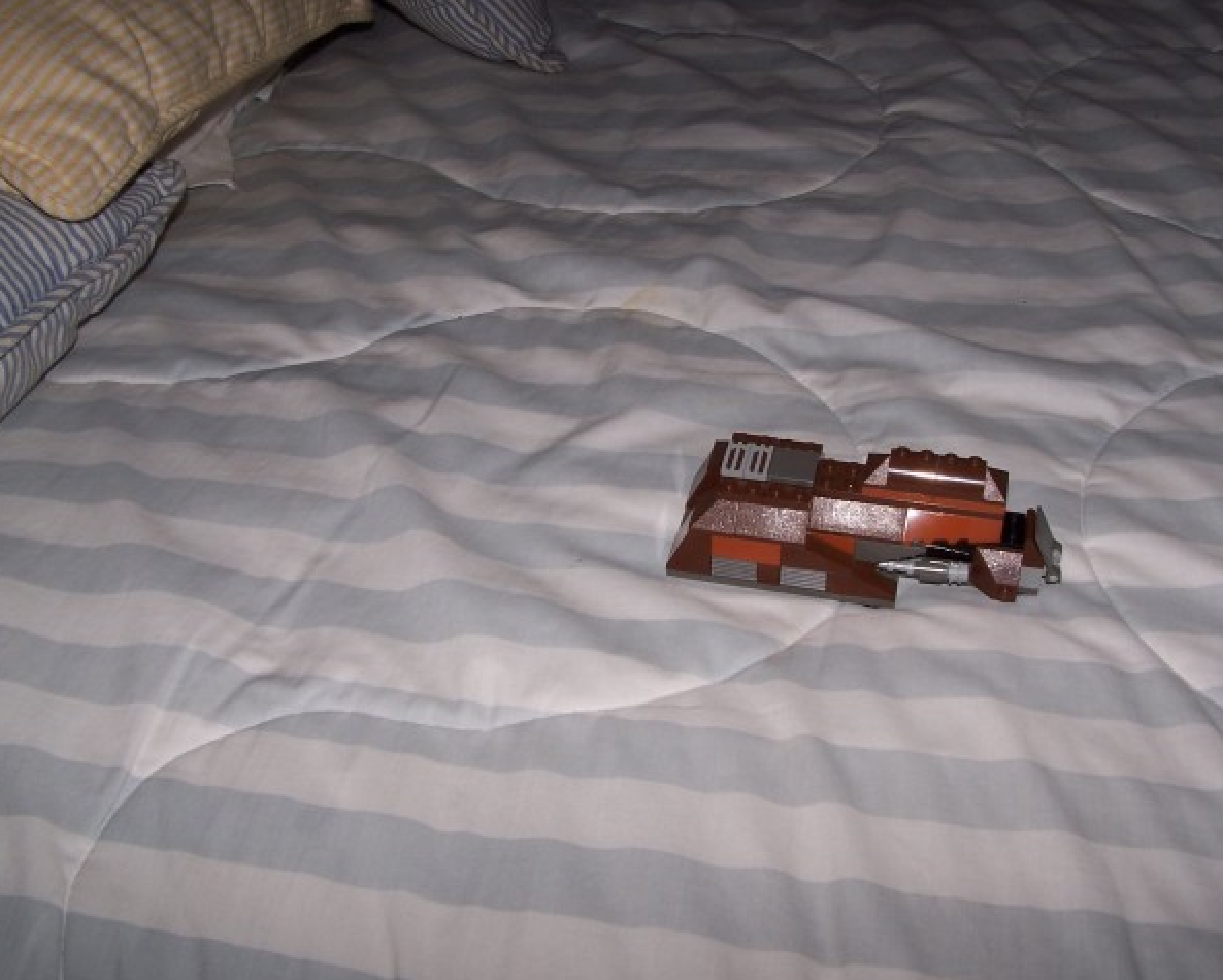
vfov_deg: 37.4
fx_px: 1449
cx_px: 615
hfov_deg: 45.8
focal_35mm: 40
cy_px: 489
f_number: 7.1
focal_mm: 6.3
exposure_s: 1/60
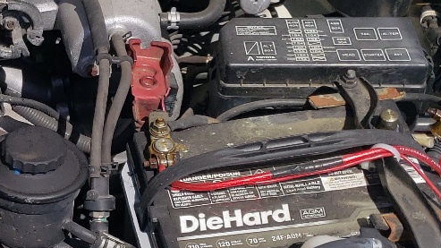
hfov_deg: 21.2
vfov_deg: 13.1
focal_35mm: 92
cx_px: -123
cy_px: 166
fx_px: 1076
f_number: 1.5
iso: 50
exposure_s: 1/5000
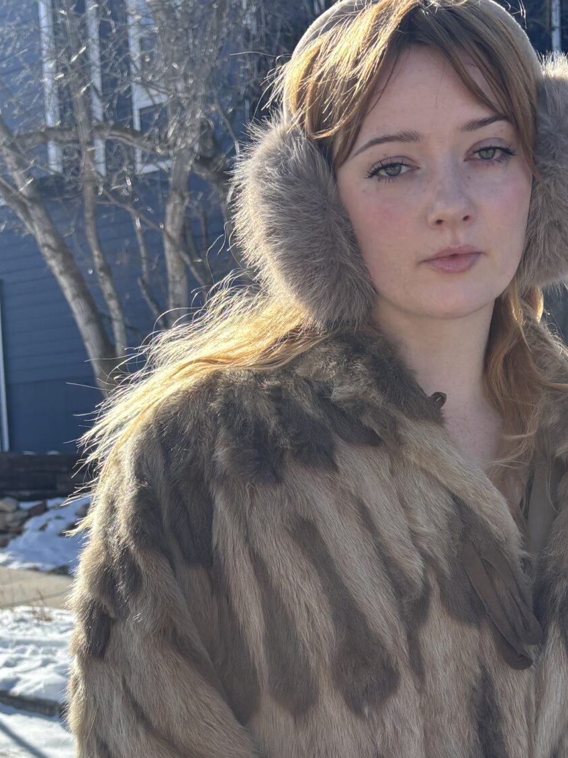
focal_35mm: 59
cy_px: 610
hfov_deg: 24.6
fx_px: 1291
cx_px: 410
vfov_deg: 31.8
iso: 50
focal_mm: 5.96
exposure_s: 1/1418
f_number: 1.6
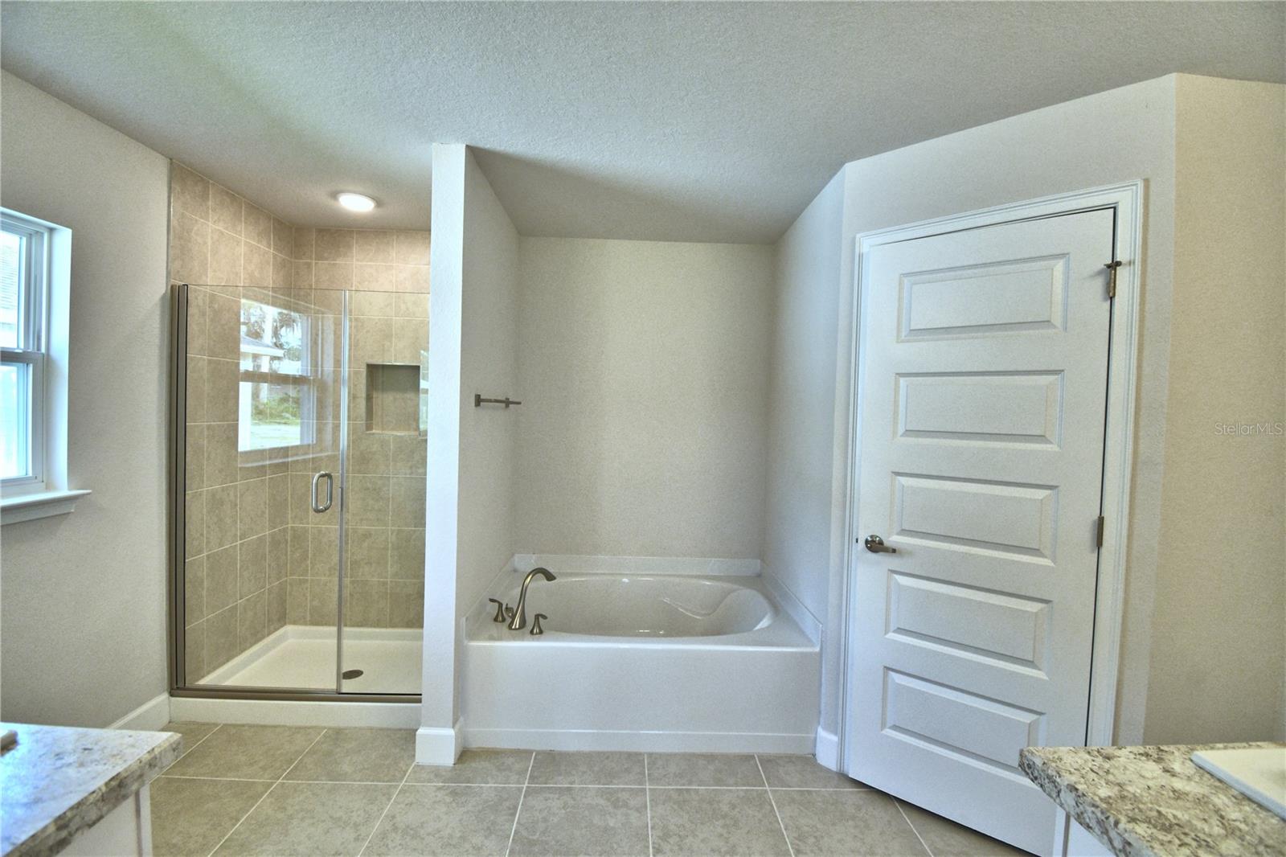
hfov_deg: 100.4
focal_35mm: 15
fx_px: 536
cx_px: 643
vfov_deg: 77.3
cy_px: 428
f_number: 4.5
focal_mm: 10
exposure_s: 1/125
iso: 400
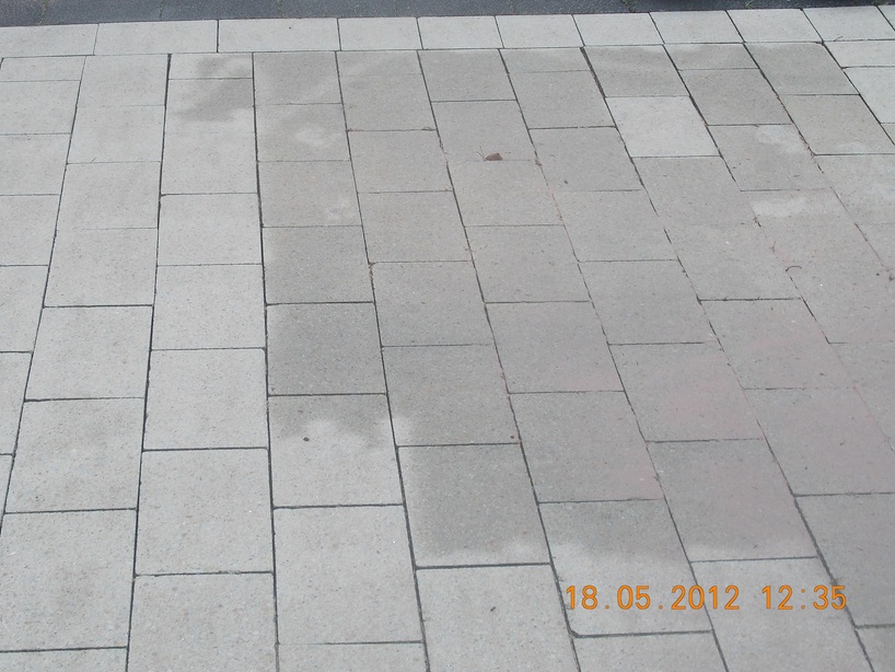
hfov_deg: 29.4
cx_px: 405
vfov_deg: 22.3
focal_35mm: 66
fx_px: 1707
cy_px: 316
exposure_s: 1/320
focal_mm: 8.5
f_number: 8
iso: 80
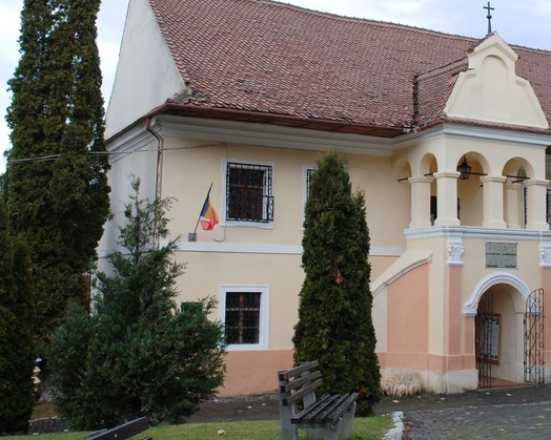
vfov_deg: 28.5
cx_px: 379
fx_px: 864
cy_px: 175
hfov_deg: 34.9
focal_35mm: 53
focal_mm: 24
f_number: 8
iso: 200
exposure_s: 1/60
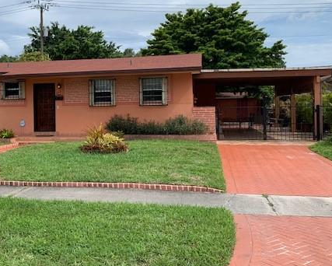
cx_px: 112
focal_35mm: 38
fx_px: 374
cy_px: 110
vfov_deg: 39.1
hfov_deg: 47.2
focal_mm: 4.25
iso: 25
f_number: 1.8
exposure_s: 1/2833
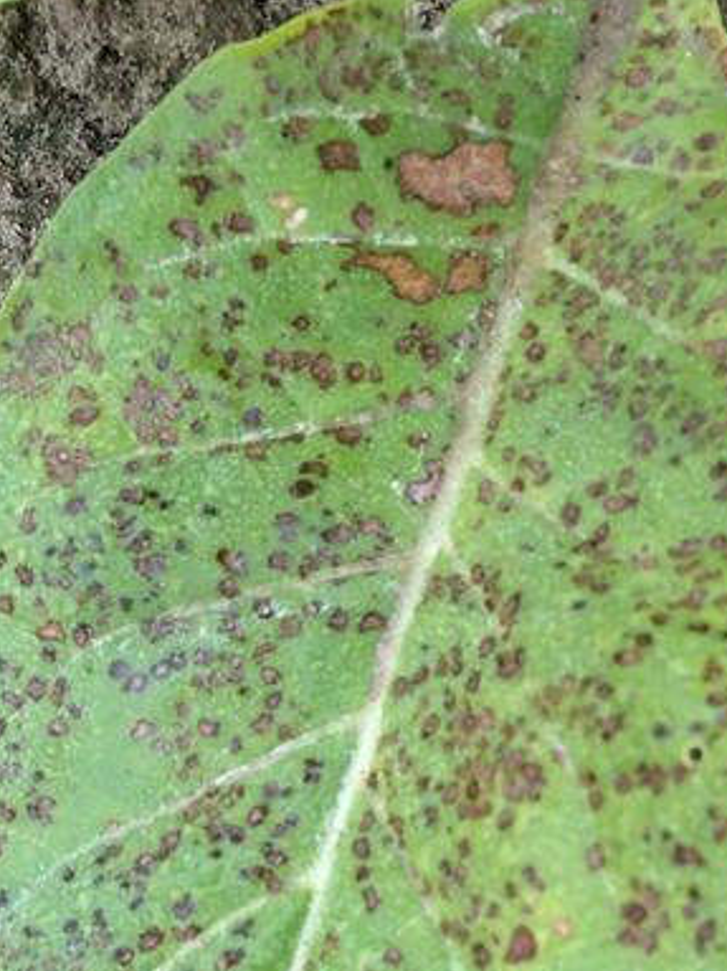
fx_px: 1485
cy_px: 821
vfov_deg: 34.7
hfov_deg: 27.5
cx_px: 295
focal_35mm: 53
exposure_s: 1/120
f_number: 2.2
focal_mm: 4.15
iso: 40
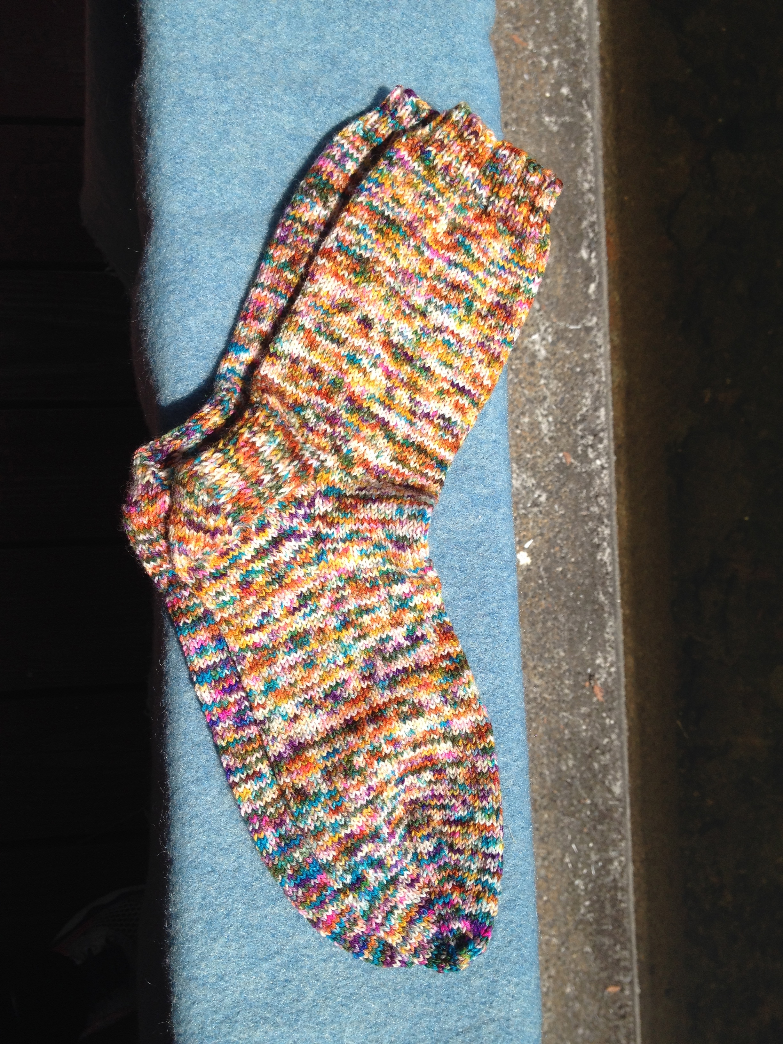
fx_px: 1056
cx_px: 392
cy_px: 522
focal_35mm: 35
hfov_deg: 40.7
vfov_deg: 52.6
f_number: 2.4
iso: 50
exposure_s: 1/1727
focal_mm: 4.28
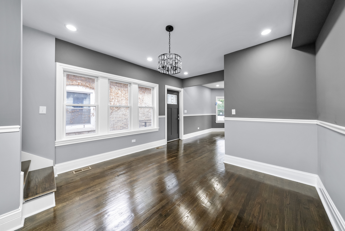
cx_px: 172
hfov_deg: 112.6
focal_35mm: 12
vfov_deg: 90.1
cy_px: 116
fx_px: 115
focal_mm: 12
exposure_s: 1/13
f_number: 9
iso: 640
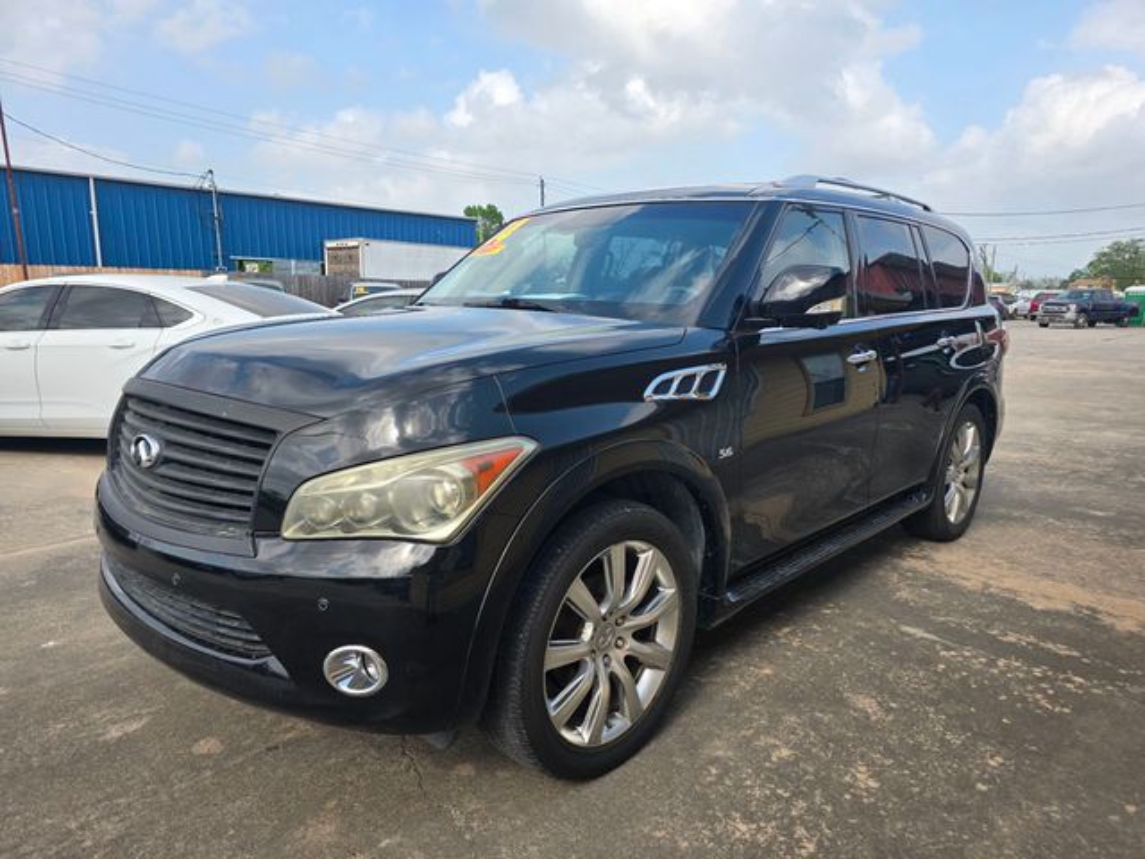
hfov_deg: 73.9
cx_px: 572
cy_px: 430
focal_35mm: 23
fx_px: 761
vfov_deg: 58.9
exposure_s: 1/467
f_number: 1.7
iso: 12
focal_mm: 6.3
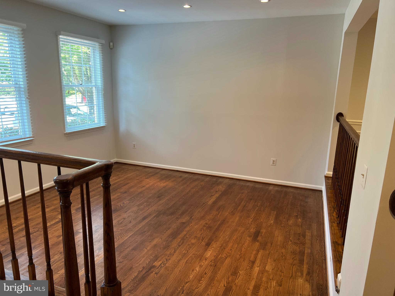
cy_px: 148
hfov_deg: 67.3
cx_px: 198
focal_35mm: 26
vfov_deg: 53.1
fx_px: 297
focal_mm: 5.7
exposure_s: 1/120
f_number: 1.5
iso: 125
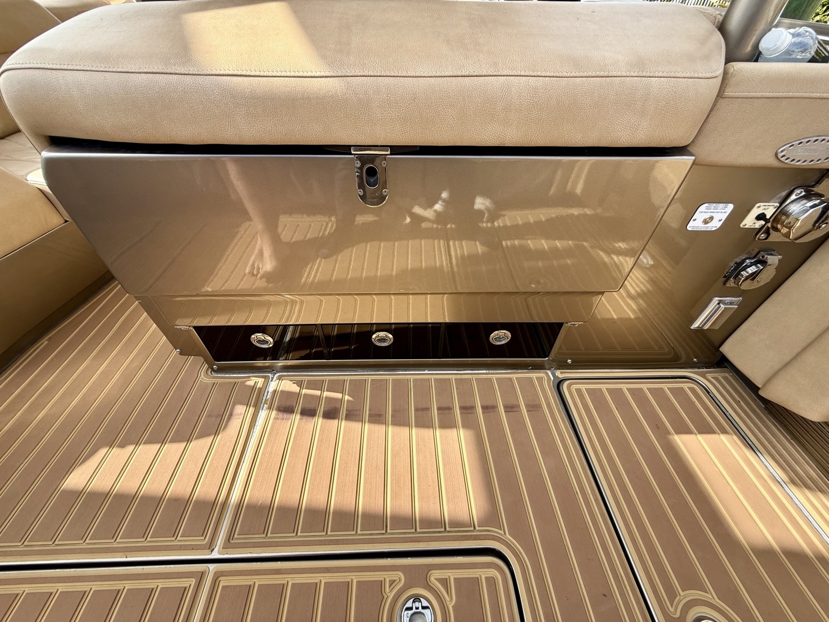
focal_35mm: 14
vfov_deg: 85.7
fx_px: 335
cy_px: 311
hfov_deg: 102.1
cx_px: 414
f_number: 2.2
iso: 50
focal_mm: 2.22
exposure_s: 1/510
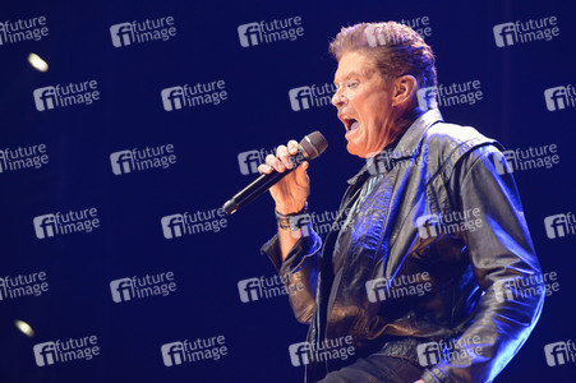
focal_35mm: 135
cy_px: 192
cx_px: 288
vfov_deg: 10.1
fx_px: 2158
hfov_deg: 15.2
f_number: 4.5
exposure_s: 1/320
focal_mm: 135
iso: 2500
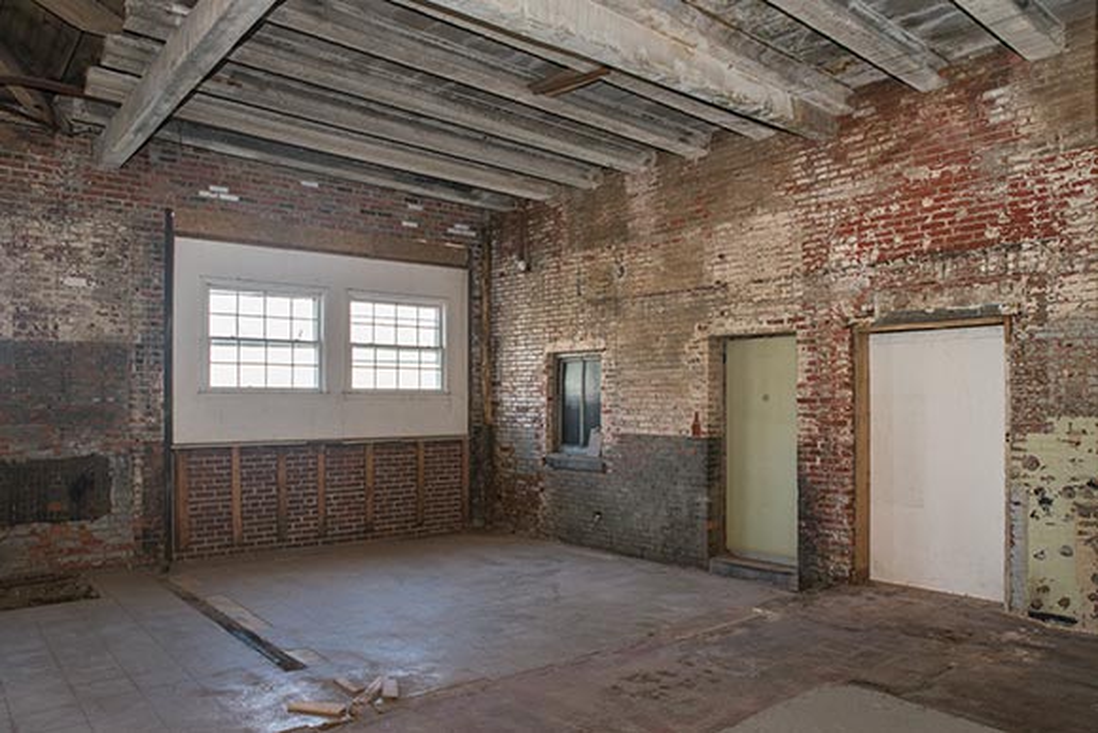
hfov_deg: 73.7
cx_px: 549
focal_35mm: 24
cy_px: 366
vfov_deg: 53.2
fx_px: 732
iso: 1100
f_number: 6.7
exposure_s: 1/60
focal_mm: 24
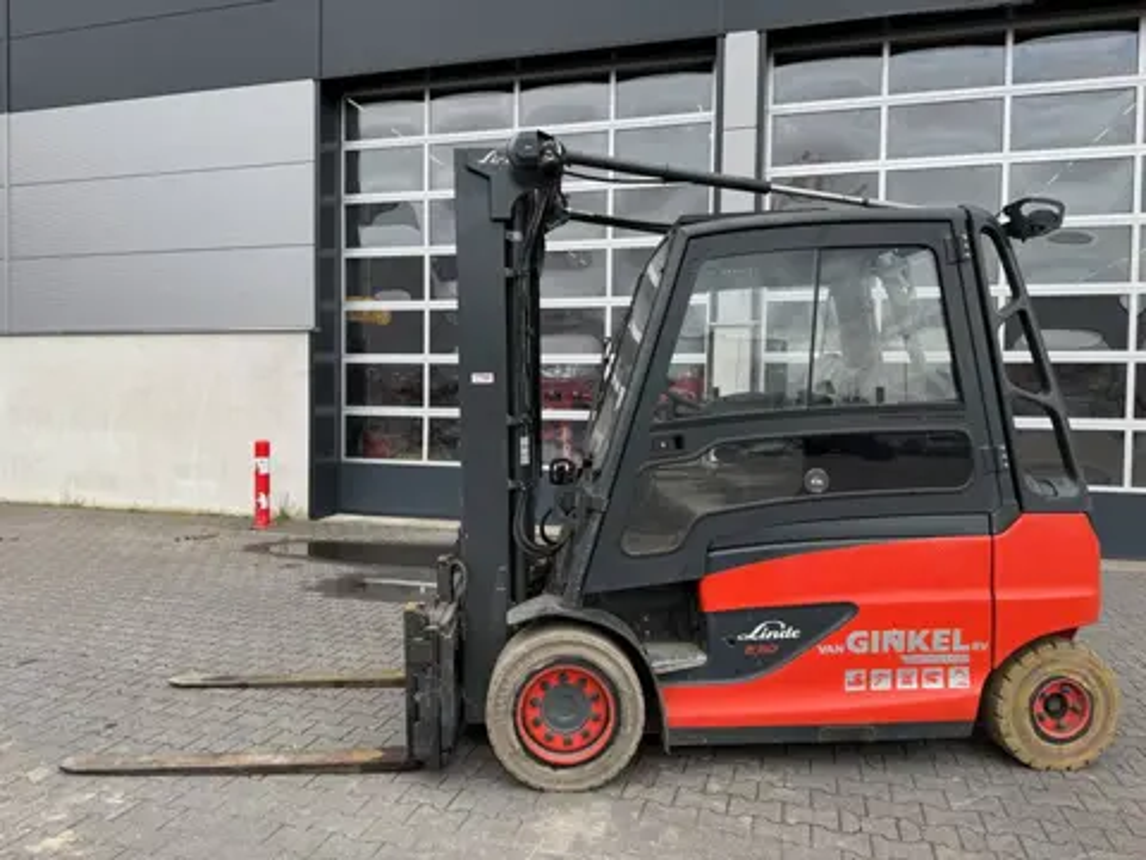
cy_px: 430
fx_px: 795
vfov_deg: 56.8
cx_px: 573
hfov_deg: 71.6
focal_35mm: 24
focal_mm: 6.76
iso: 80
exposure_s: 1/992
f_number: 1.78
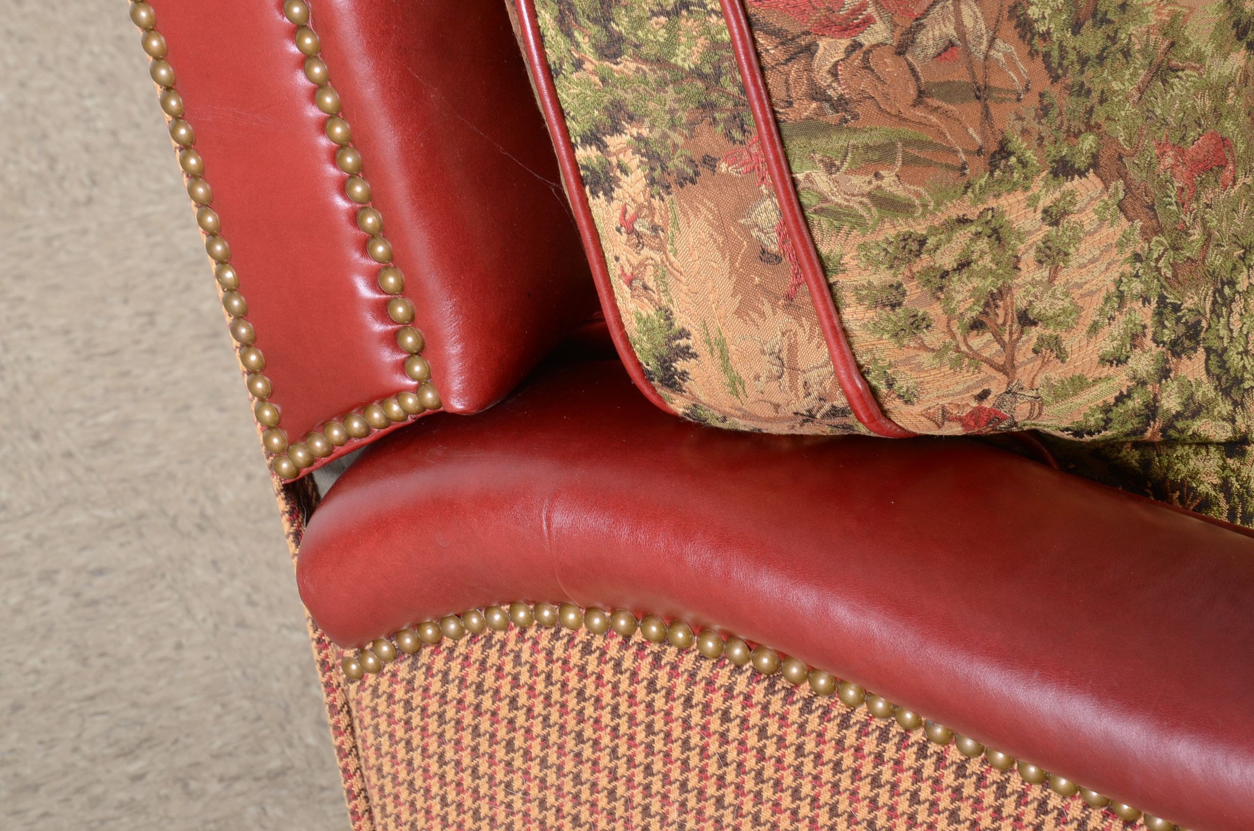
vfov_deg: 10.7
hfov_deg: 16.1
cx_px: 627
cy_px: 416
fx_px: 4432
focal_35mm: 128
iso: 125
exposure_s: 1/125
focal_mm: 85
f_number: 14
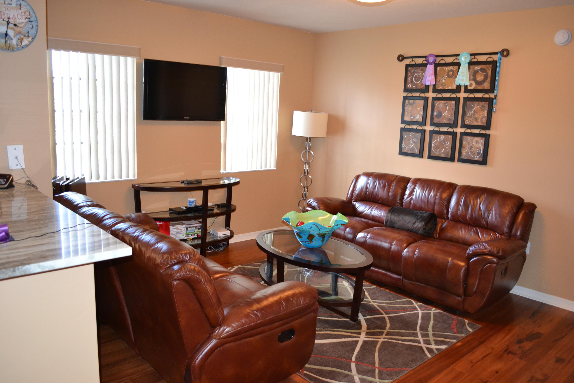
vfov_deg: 47.9
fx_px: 430
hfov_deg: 67.4
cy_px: 192
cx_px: 287
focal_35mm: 27
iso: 1600
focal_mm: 18
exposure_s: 1/60
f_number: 3.5
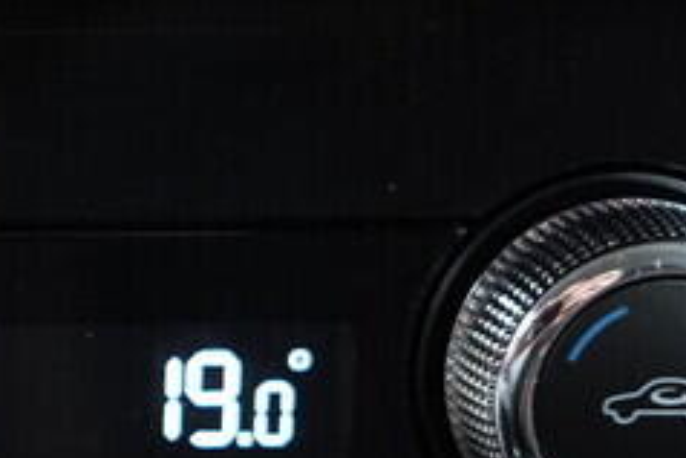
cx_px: -225
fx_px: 2955
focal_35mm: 155
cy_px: 353
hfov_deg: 12.8
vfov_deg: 8.9
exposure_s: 1/40
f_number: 2.8
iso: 640
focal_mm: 24
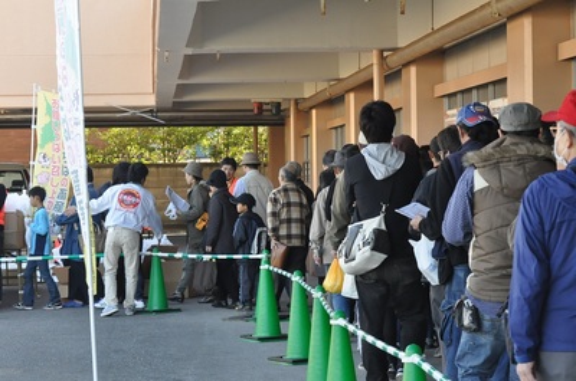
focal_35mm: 105
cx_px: 288
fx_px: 1677
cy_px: 190
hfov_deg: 19.5
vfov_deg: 13.0
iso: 1250
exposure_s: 1/250
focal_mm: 70
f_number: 8
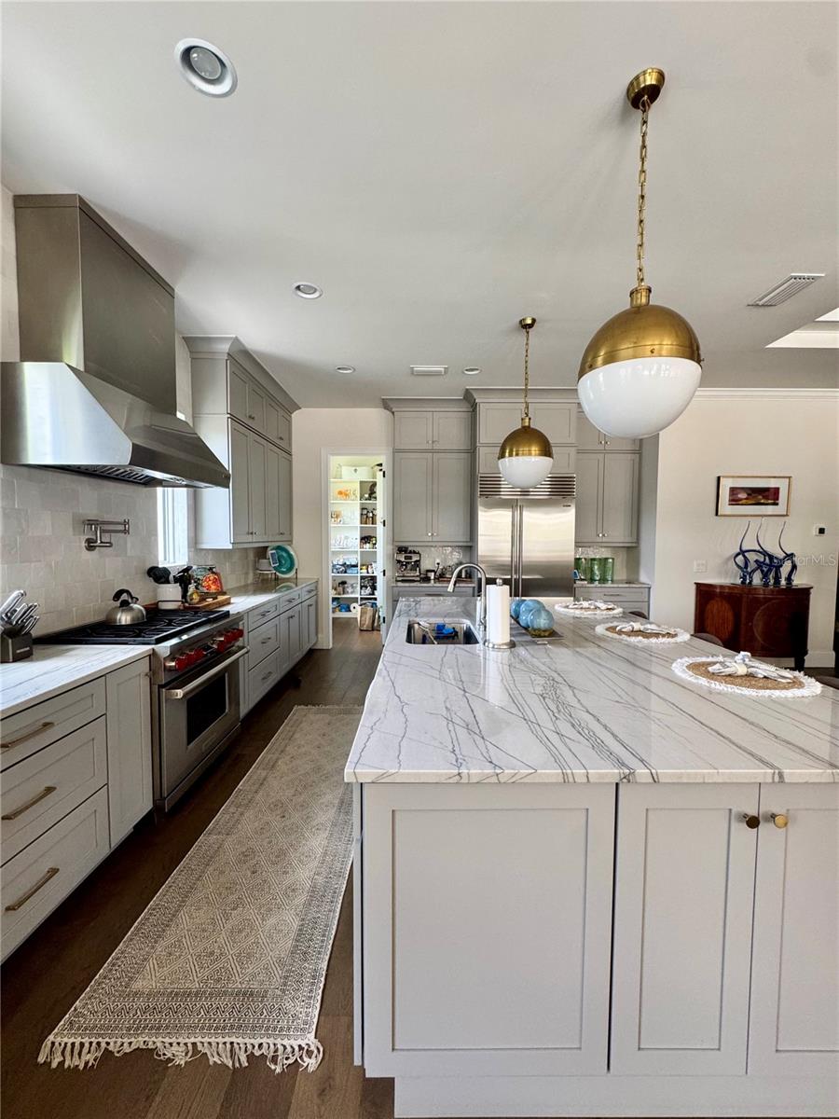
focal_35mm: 14
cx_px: 420
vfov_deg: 102.1
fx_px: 452
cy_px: 560
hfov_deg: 85.7
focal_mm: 2.22
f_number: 2.2
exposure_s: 1/99
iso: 200
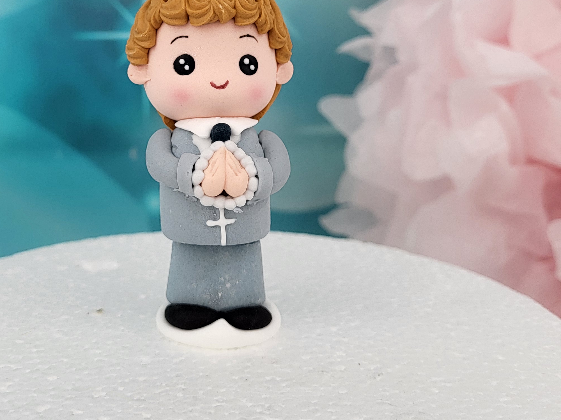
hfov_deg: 36.6
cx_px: 205
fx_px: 843
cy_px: 125
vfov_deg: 27.8
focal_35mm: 52
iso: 40
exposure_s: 1/167
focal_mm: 5.4
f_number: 1.8
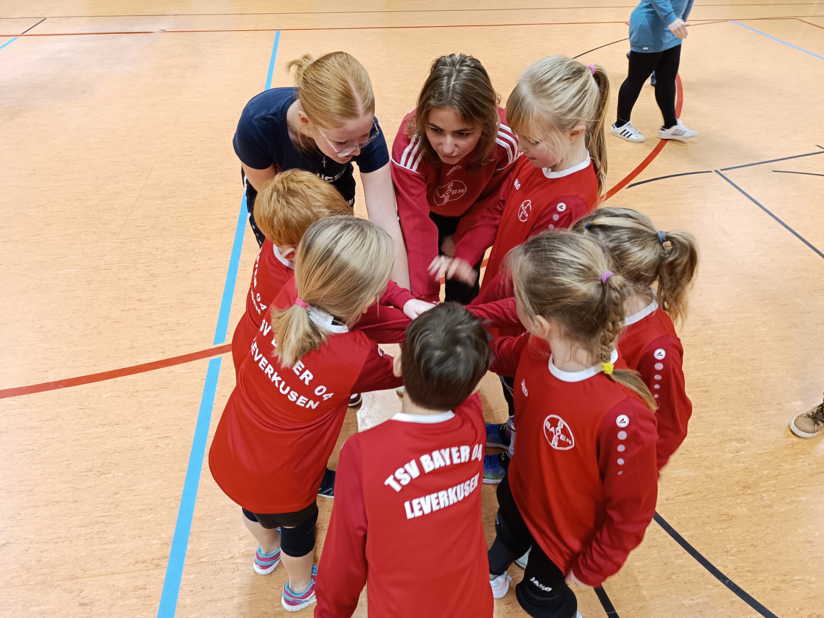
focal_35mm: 24
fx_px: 571
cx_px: 412
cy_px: 309
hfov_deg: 71.6
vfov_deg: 56.8
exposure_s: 1/50
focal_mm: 6.14
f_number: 1.65
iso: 771
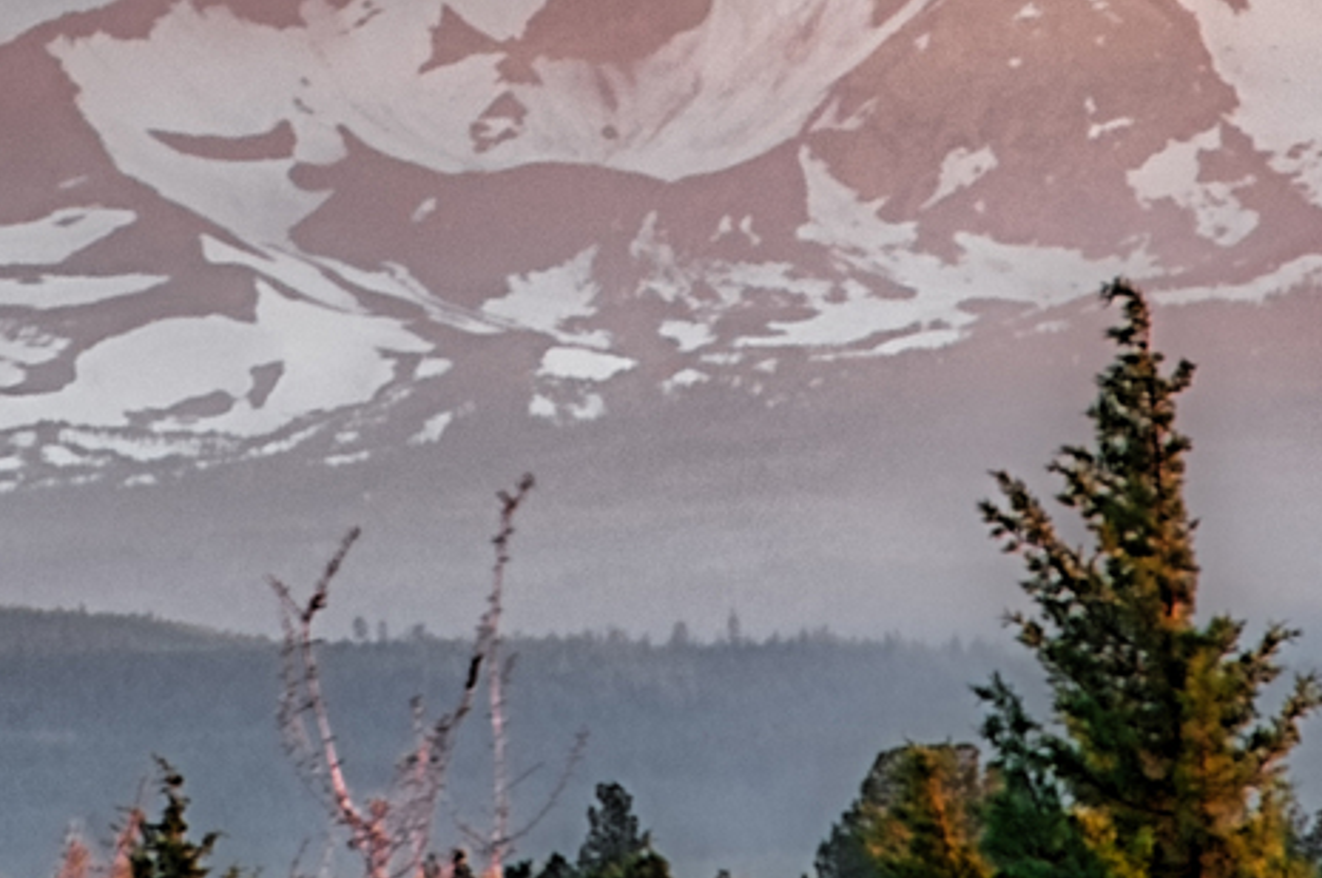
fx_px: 26008
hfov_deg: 2.9
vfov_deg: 1.9
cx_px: 597
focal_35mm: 709
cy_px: -125
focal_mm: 110
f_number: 22
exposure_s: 1/8
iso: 200
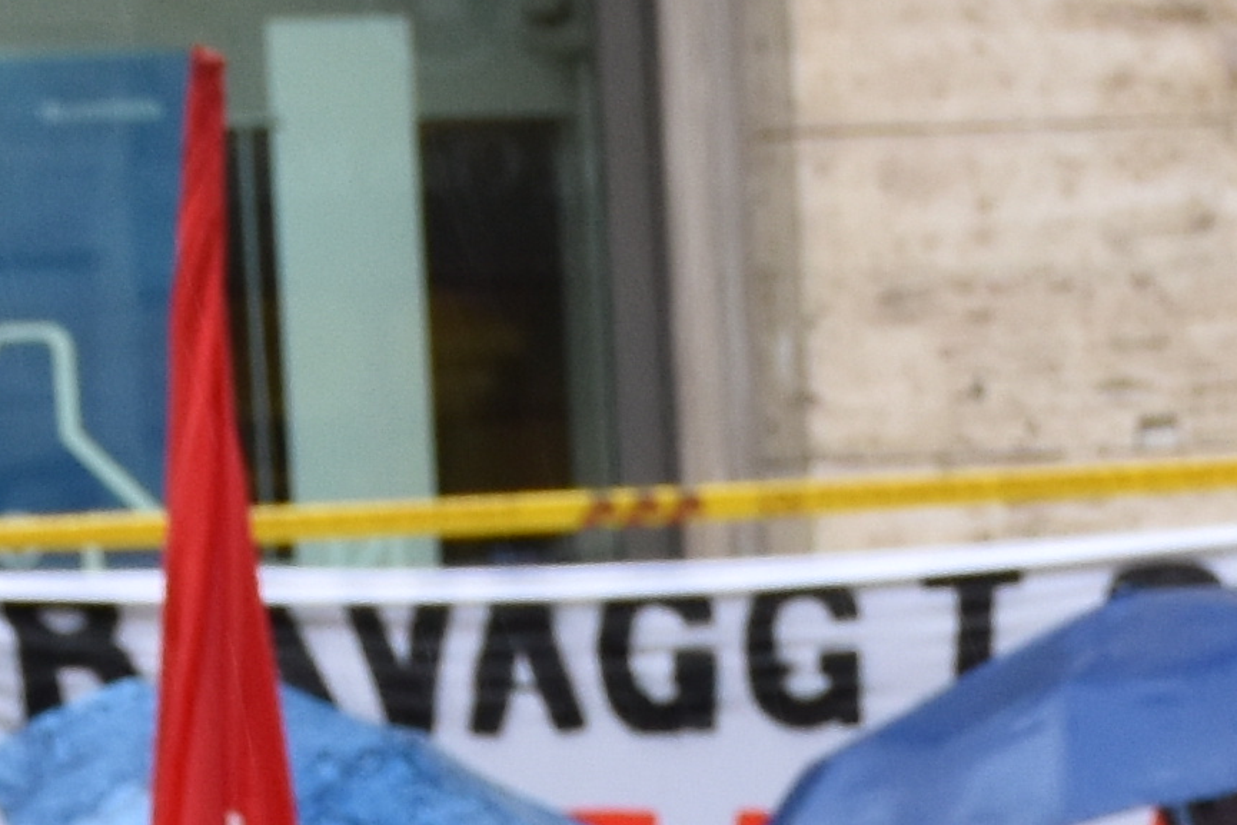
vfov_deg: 3.1
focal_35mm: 437
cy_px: 2518
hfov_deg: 4.7
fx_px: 15017
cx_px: 1214
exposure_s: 1/100
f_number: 8
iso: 500
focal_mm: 42
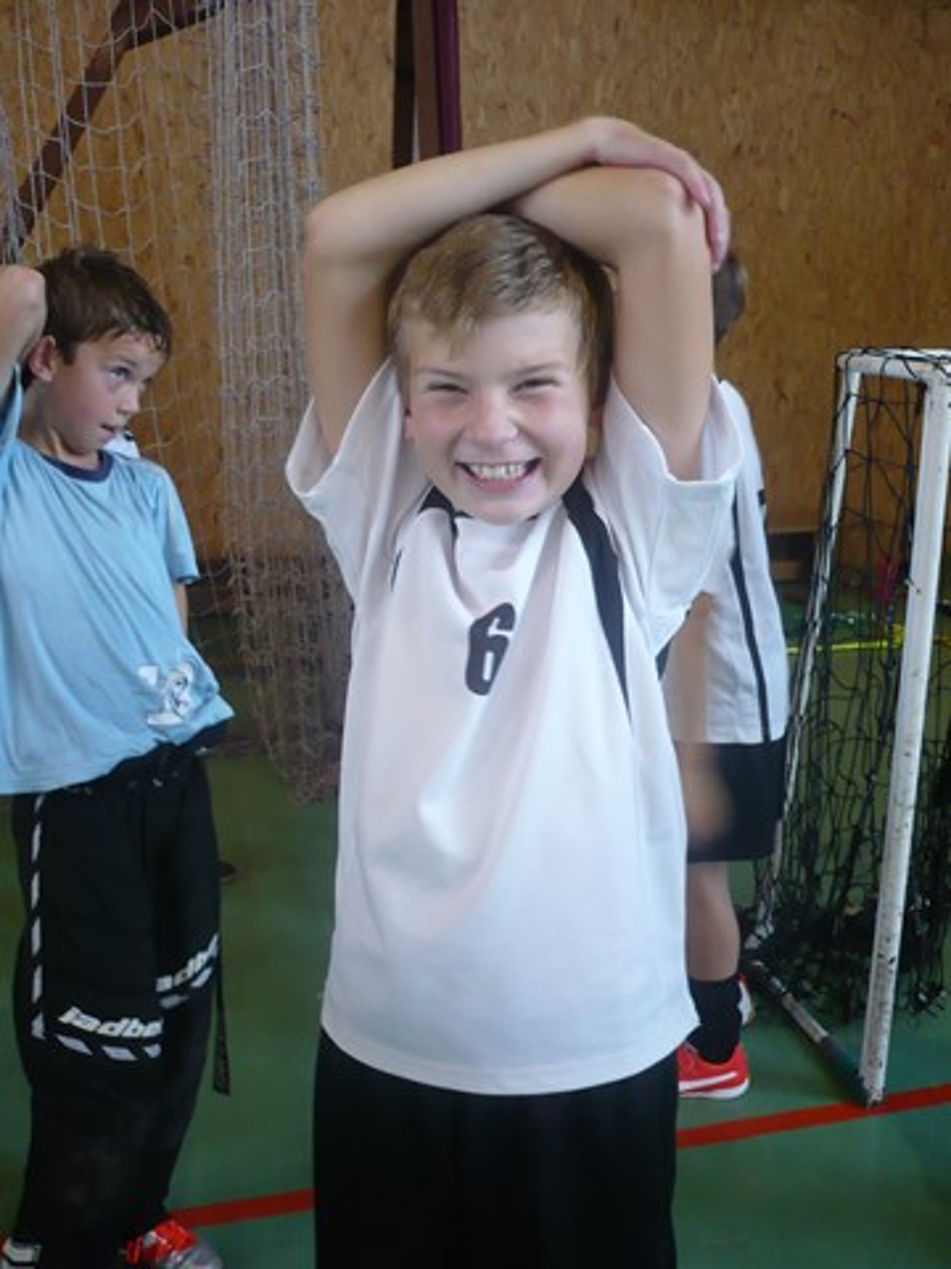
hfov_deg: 40.7
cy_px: 634
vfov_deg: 52.6
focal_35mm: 35
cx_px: 476
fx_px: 1282
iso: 200
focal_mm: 5.8
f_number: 2.8
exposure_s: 1/40
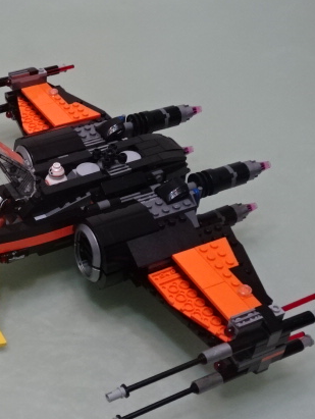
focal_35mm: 56
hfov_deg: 25.0
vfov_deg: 34.3
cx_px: 8
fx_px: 678
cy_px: 240
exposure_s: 1/40
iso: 500
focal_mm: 6.17
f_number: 4
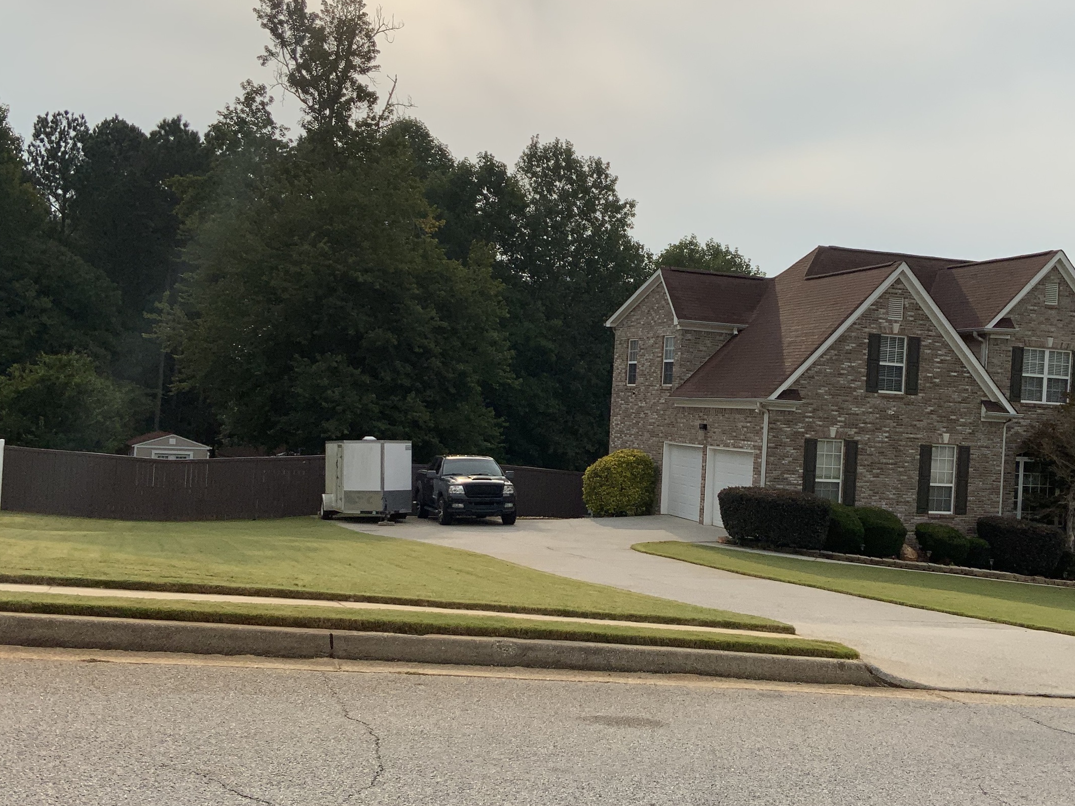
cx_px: 607
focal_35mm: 42
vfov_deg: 34.3
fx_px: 1304
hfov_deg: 44.7
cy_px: 418
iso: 16
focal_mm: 3
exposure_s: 1/2538
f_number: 1.8
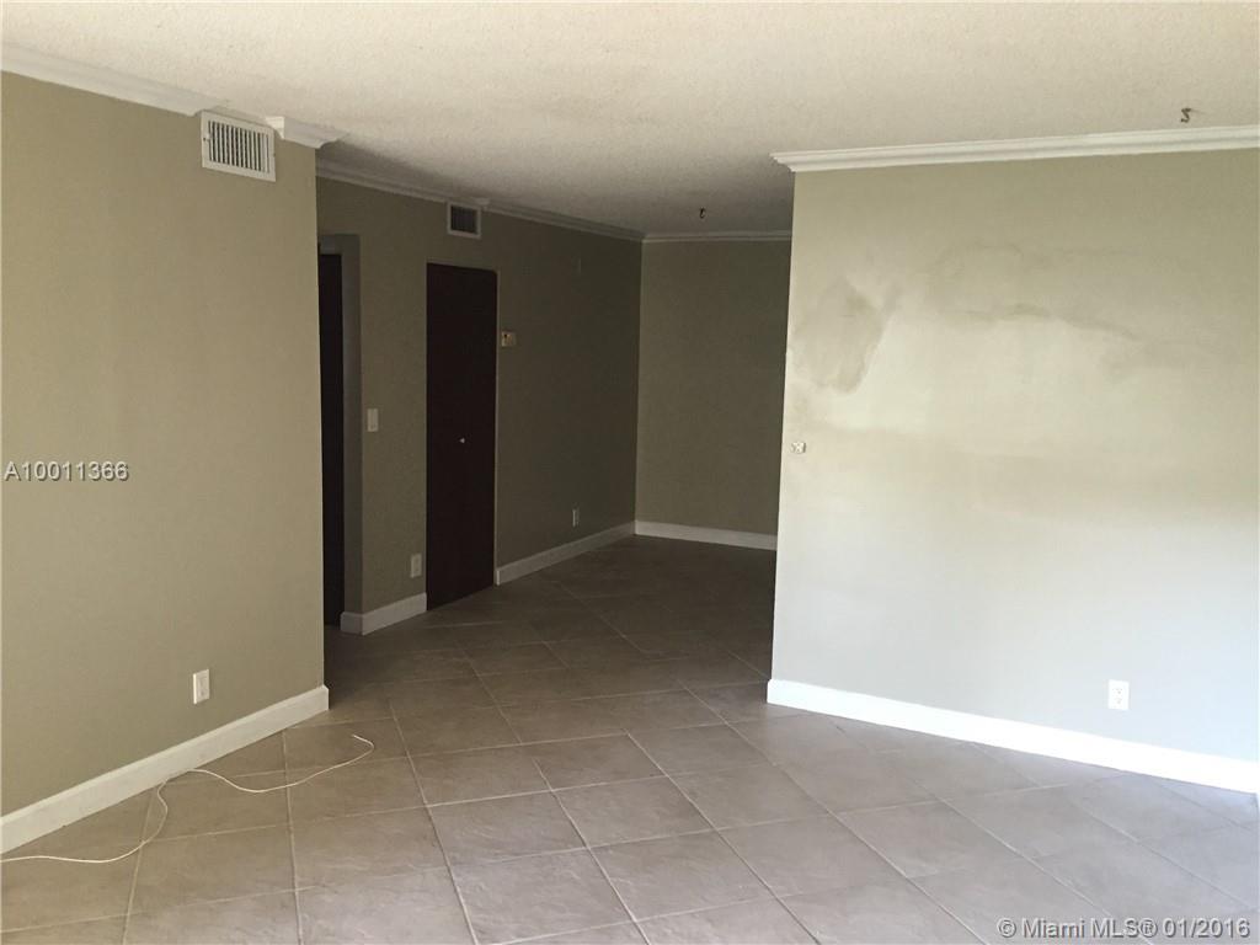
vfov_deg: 48.2
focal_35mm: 29
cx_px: 630
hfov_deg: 61.7
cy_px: 472
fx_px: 1056
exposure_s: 1/24
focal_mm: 4.15
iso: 250
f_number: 2.2
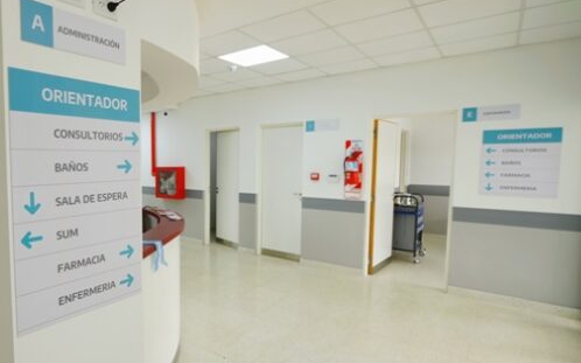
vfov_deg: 55.0
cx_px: 168
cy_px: 194
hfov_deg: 75.6
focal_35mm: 22
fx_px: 348
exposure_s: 1/250
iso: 500
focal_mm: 14
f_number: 3.2
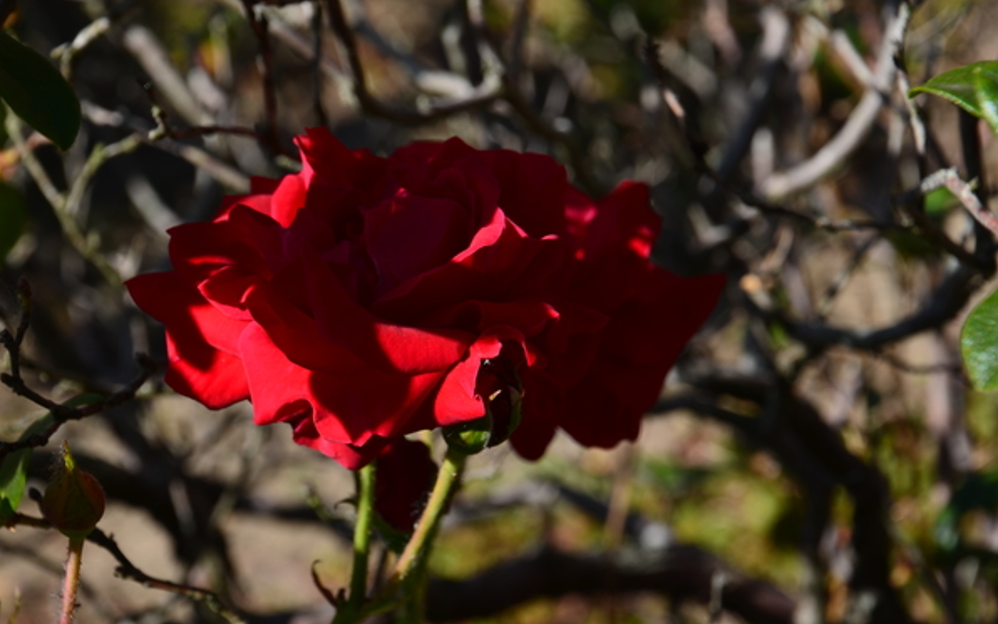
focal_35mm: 131
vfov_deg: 10.1
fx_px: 3551
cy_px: 309
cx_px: 497
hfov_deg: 16.0
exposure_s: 1/160
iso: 100
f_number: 11
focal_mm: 85
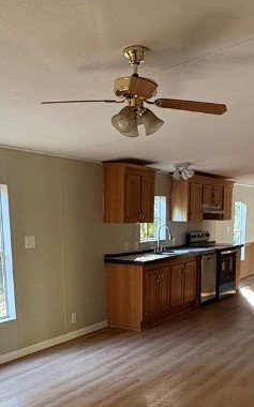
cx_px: 154
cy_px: 313
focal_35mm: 40
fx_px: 444
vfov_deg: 47.2
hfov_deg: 31.8
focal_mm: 2.22
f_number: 2.2
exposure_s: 1/60
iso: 500
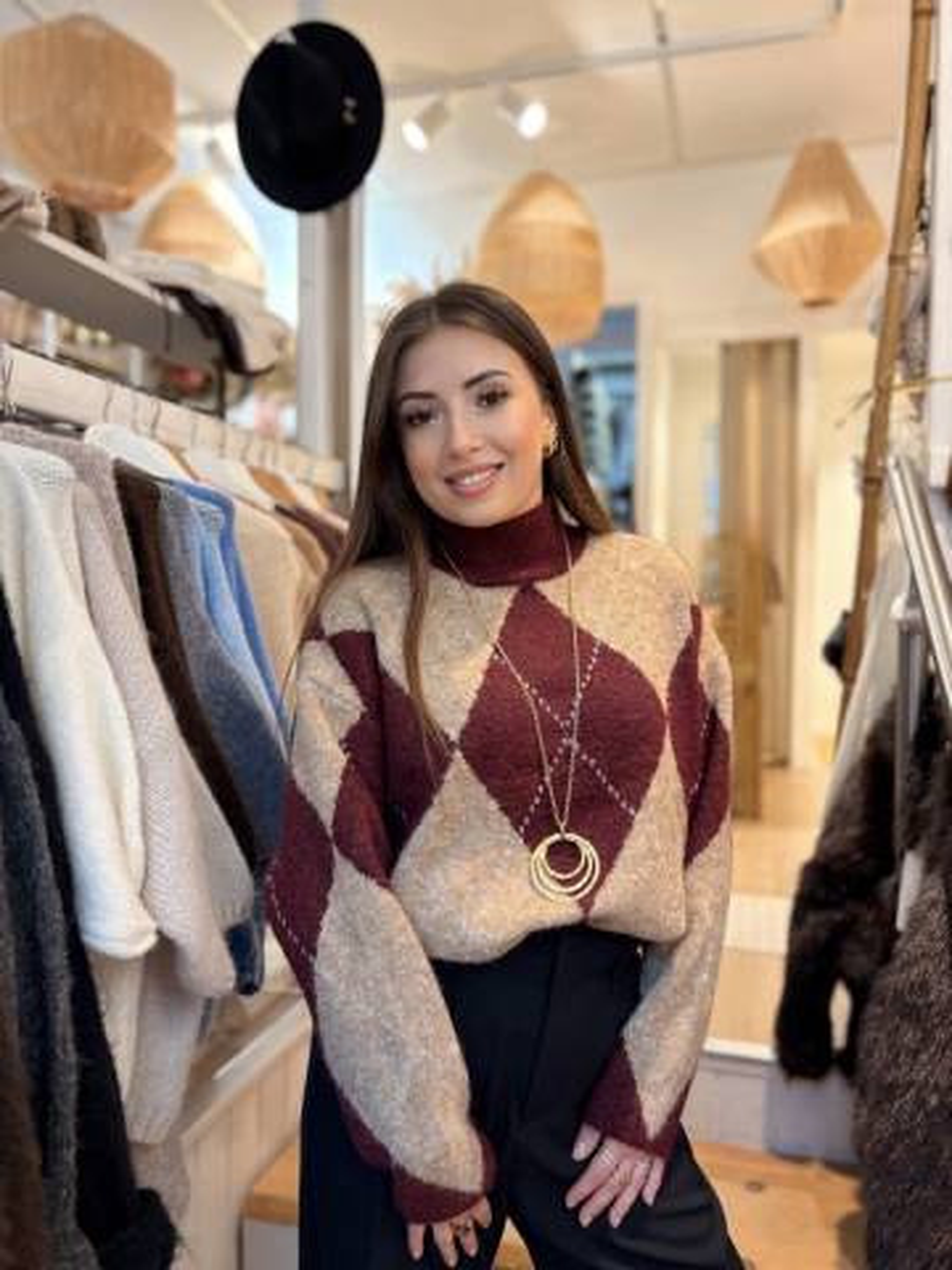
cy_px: 635
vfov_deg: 67.3
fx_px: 953
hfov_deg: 53.1
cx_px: 476
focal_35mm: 26
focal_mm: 5.96
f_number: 1.6
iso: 160
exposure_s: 1/50
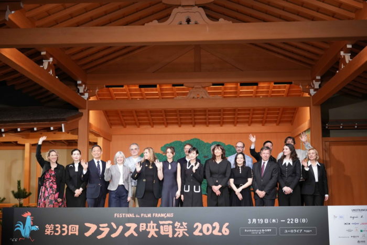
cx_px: 184
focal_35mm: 48
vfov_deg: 28.1
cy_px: 122
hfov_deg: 41.1
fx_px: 489
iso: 2000
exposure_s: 1/400
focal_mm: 48
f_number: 4
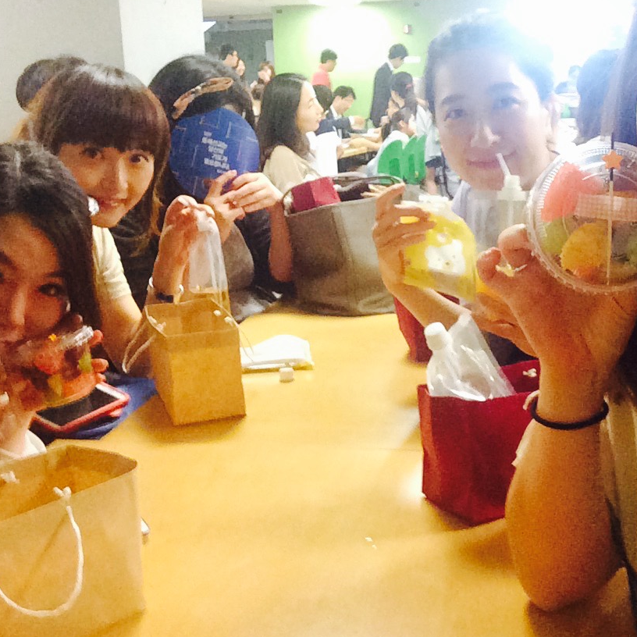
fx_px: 895
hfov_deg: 39.0
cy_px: 285
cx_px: 391
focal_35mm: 43
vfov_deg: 39.1
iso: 400
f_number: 2.4
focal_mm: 2.15
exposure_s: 1/17
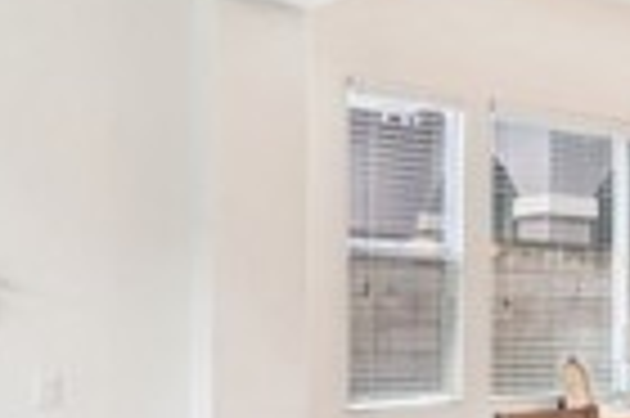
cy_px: 315
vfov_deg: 24.3
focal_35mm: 55
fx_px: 961
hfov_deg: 32.0
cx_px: 693
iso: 400
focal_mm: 12
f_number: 11
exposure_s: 1/5
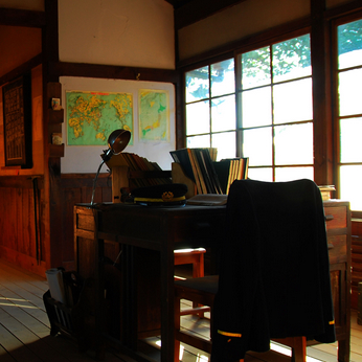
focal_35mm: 44
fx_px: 519
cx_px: 62
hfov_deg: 36.8
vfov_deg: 38.4
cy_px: 190
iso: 100
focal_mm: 17
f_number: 2.8
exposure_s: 1/50
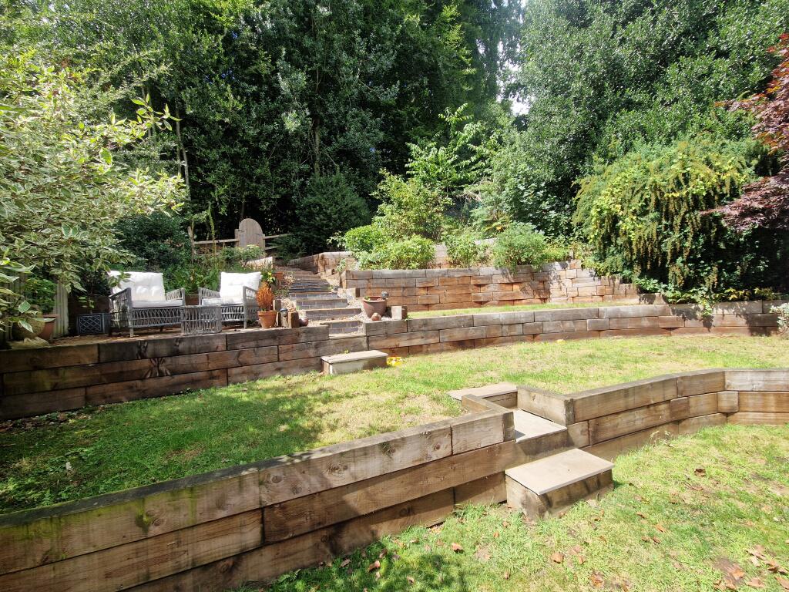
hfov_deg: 106.2
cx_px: 394
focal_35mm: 13
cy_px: 296
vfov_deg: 89.9
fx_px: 296
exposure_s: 1/858
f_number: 2.2
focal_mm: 2.2
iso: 50
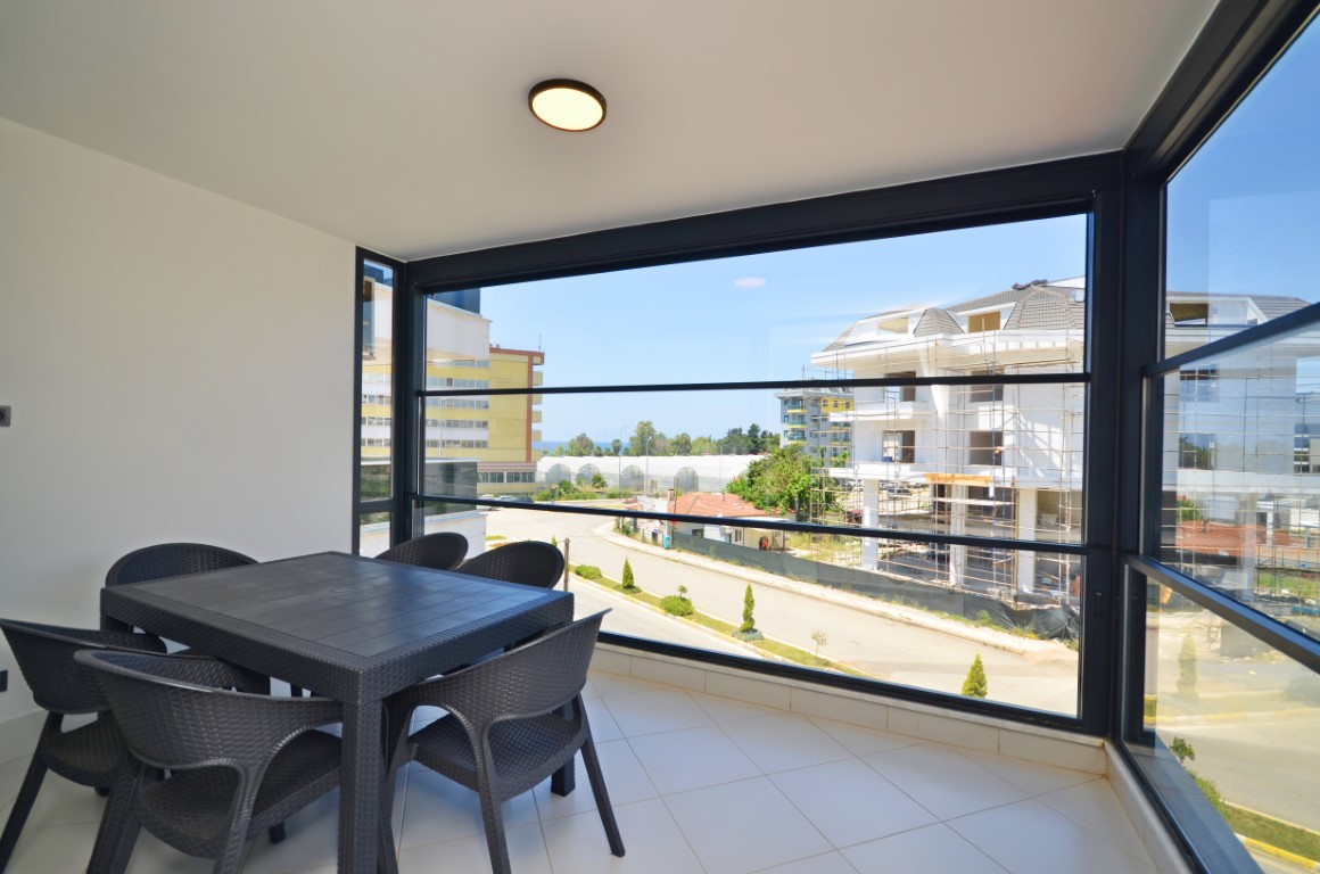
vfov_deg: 77.1
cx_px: 660
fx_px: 549
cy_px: 437
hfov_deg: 100.5
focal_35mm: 15
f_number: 5.6
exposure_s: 1/125
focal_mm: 10
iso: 100
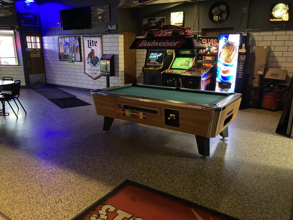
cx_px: 146
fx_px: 237
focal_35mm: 28
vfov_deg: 49.7
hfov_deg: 63.4
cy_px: 110
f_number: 1.8
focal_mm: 3.99
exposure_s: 1/20
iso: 640
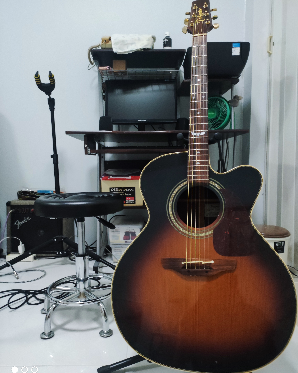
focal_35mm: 18
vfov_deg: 86.3
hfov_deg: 73.8
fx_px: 198
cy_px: 193
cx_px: 149
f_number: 1.79
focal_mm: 4.74
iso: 2234
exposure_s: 1/33
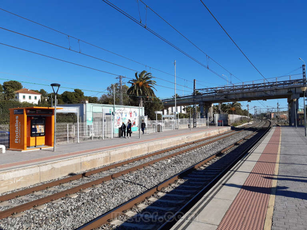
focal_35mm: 26
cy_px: 115
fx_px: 231
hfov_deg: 67.3
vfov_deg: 53.1
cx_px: 154
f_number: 1.7
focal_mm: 3.92
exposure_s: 1/2387
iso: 40
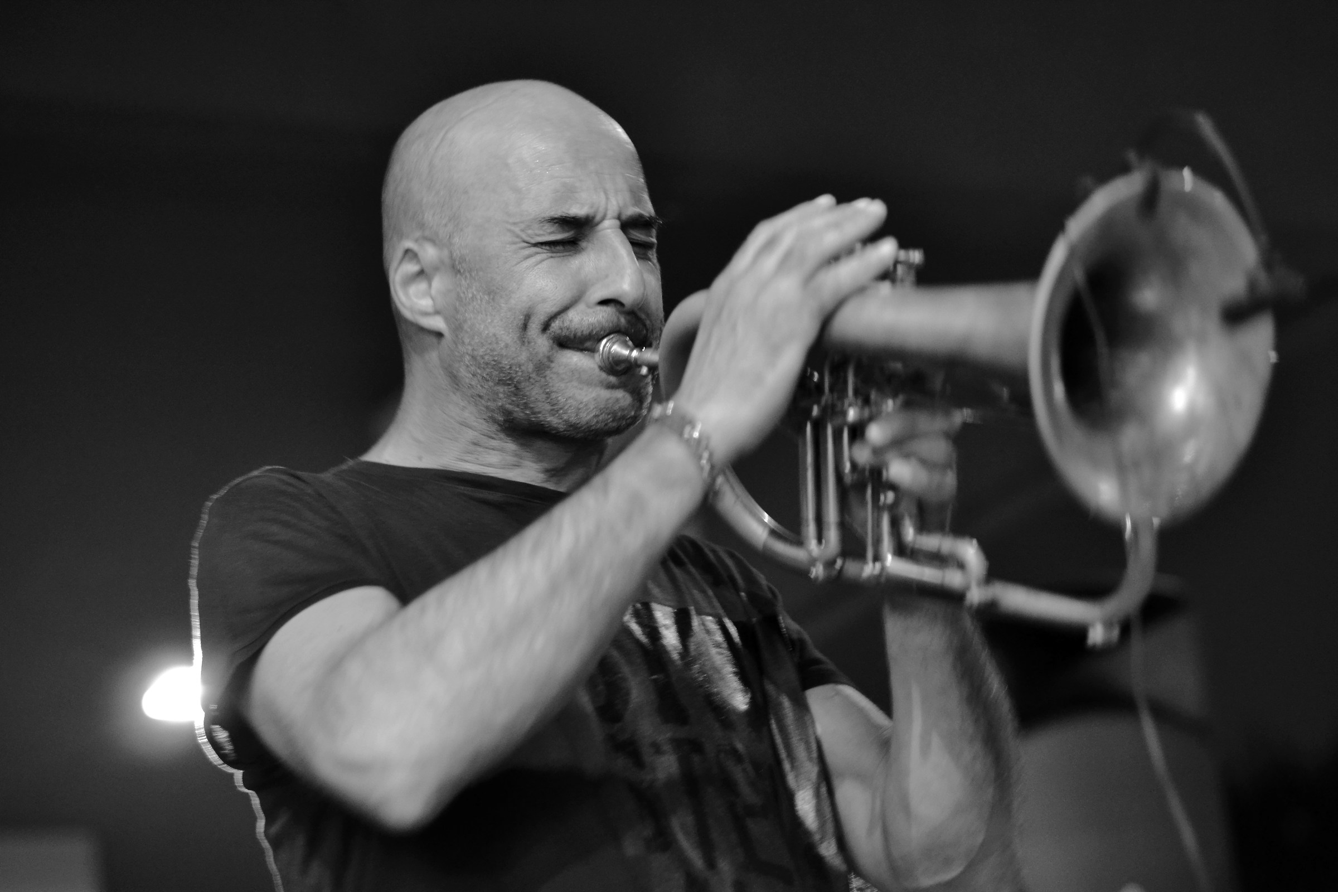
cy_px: 446
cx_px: 669
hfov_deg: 27.0
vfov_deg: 18.2
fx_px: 2787
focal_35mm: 75
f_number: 2.2
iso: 1600
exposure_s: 1/10
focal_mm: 50
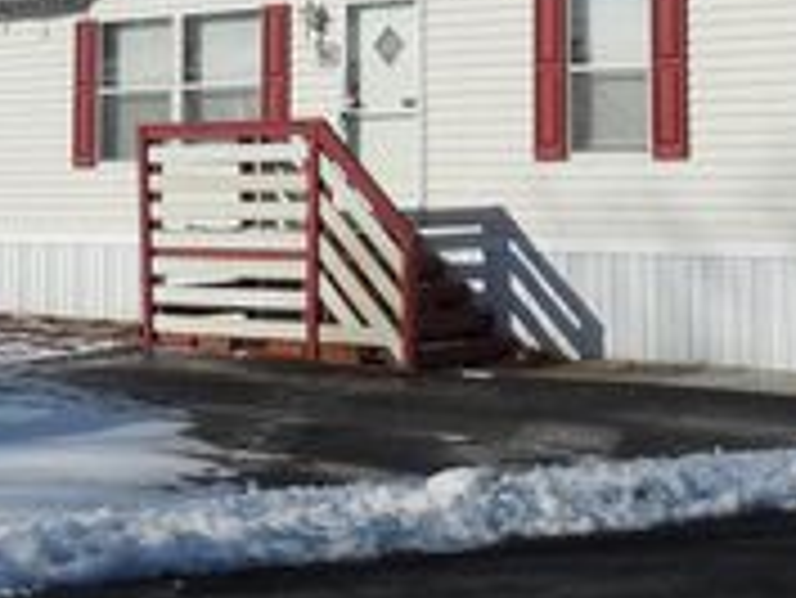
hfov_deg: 20.4
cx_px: 400
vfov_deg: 15.1
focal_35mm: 96
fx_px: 2209
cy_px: -20
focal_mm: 6.1
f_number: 6.8
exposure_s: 1/800
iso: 125
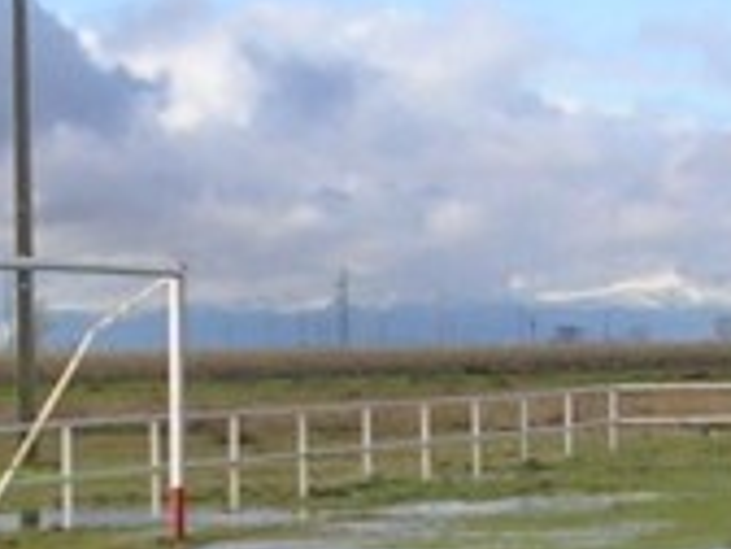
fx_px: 4899
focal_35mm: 232
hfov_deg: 8.5
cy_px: 810
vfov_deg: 6.3
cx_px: 361
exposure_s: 1/297
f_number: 5.6
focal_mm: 5.8
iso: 50
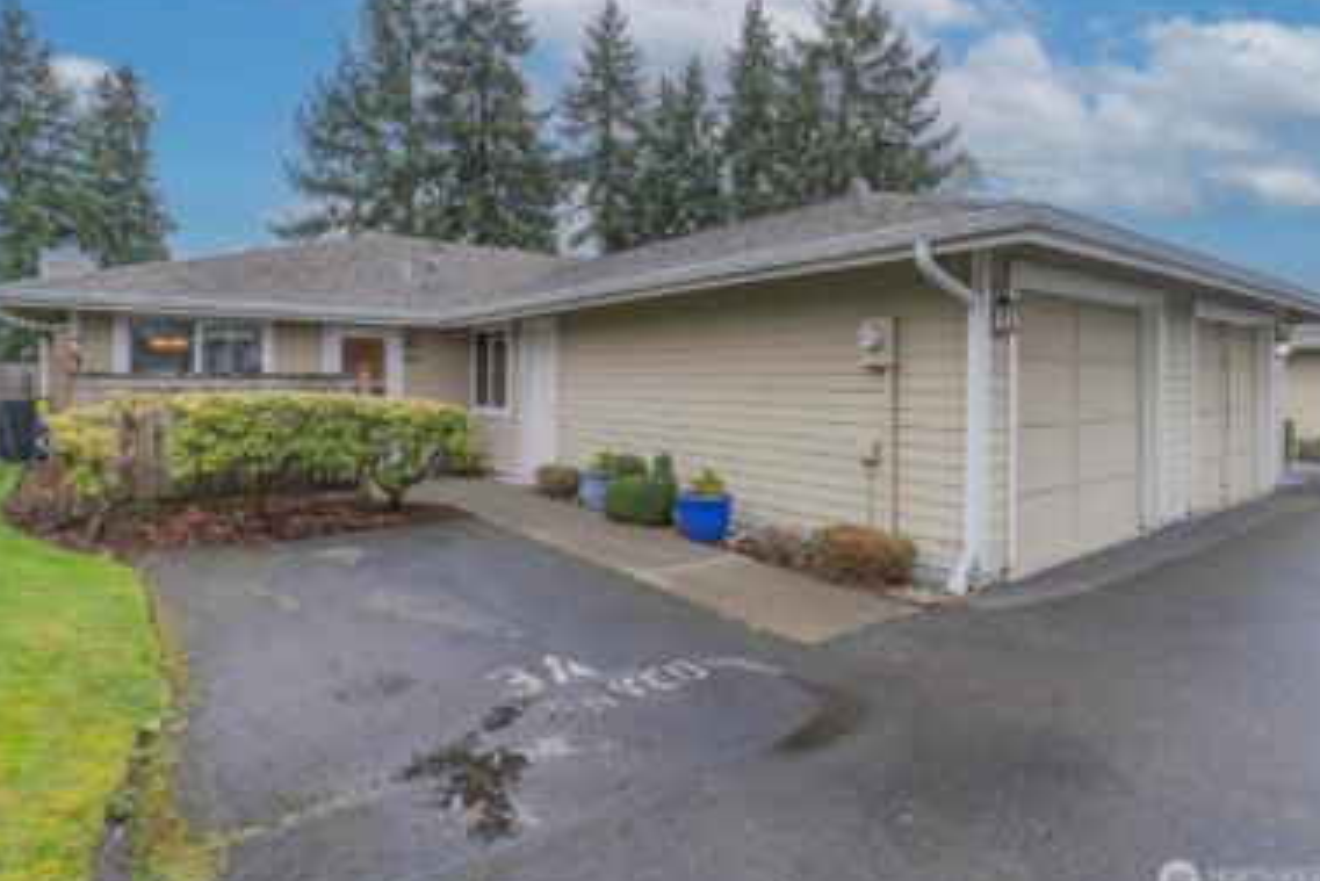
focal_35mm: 19
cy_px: 447
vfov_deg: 64.6
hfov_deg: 86.9
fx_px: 697
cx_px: 662
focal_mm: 12
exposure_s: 1/40
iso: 160
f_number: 9
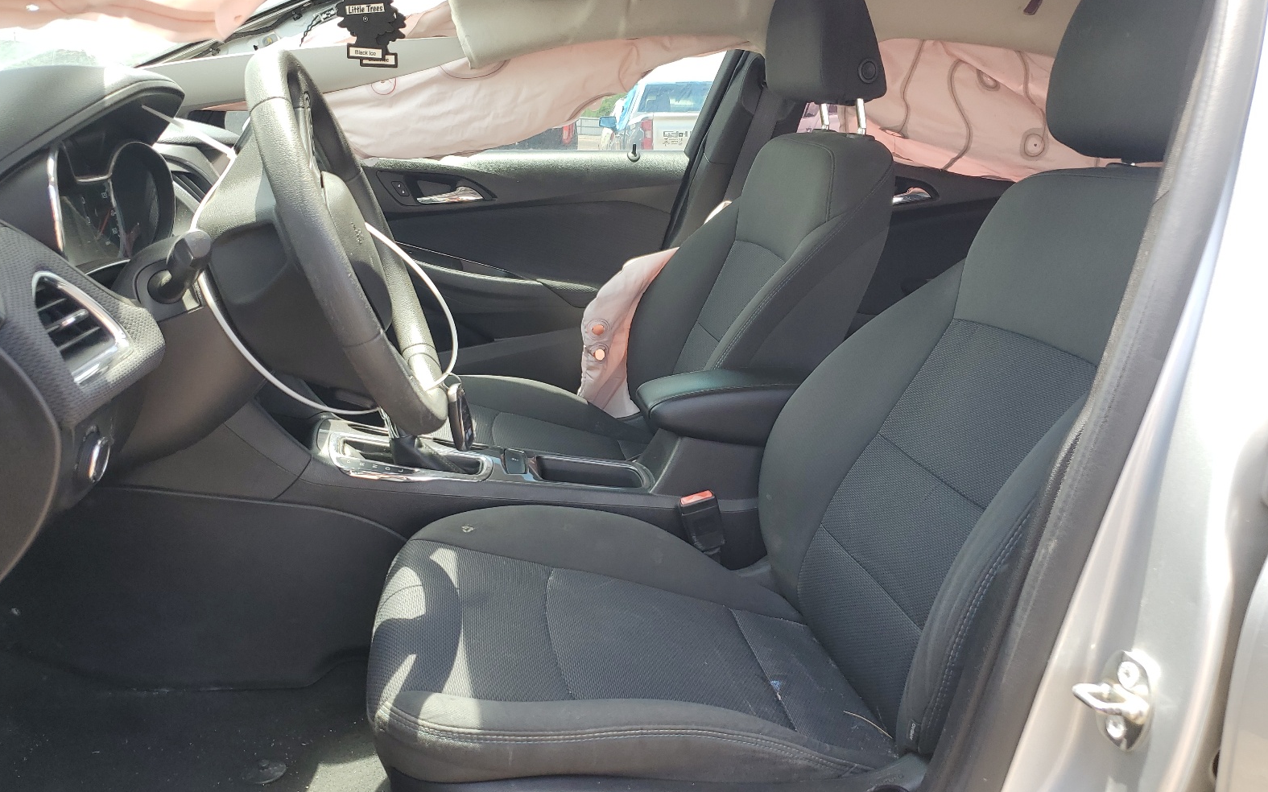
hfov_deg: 66.5
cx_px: 632
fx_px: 967
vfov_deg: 44.5
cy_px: 421
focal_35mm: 28
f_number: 1.5
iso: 50
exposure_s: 1/333
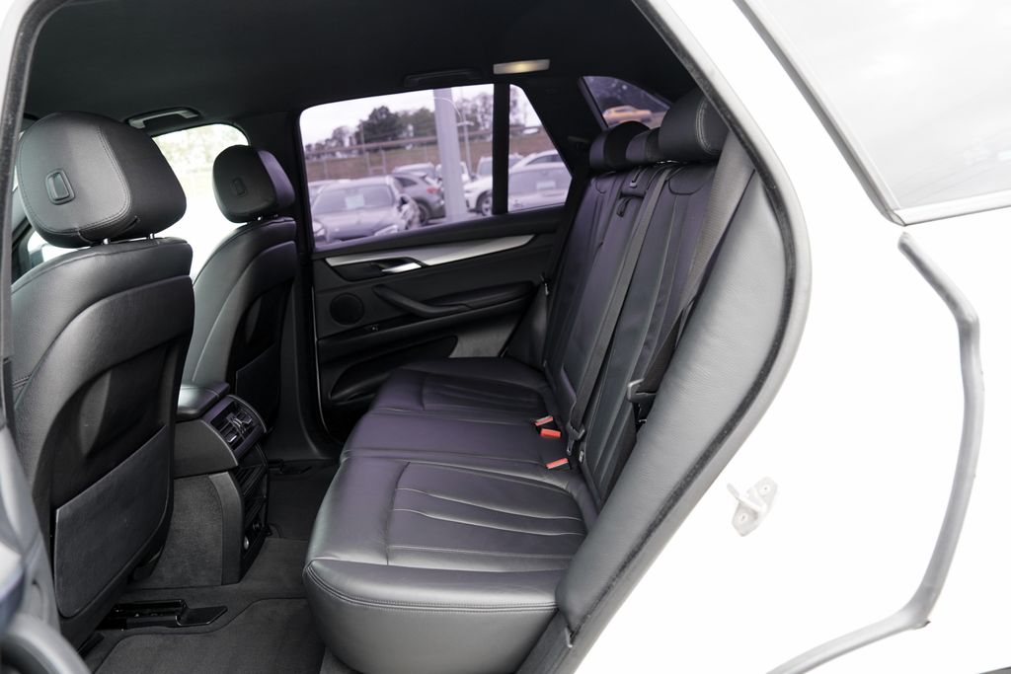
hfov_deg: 73.7
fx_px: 674
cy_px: 337
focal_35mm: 24
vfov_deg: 53.1
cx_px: 506
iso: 400
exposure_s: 1/60
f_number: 4
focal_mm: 24
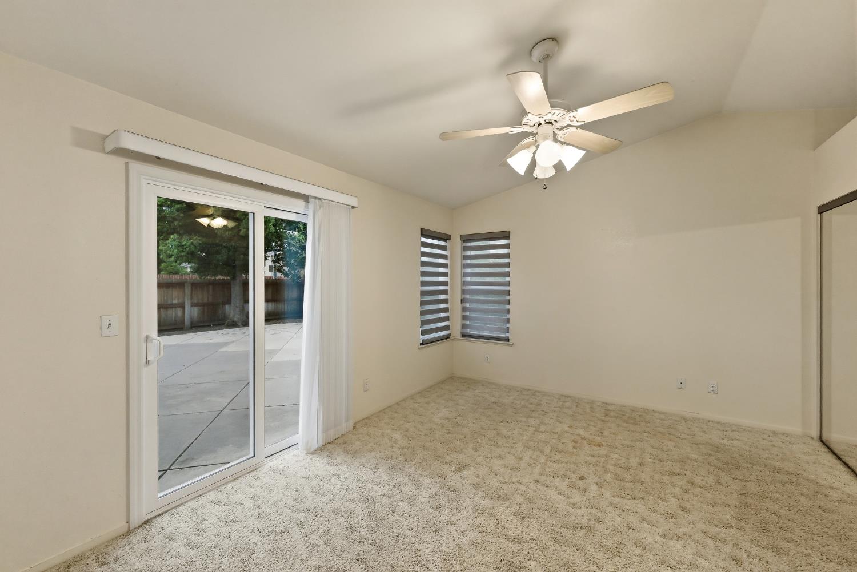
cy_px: 286
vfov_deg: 81.3
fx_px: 333
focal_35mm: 14
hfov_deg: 104.2
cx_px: 428
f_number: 4
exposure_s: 1/160
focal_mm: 14
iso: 1250
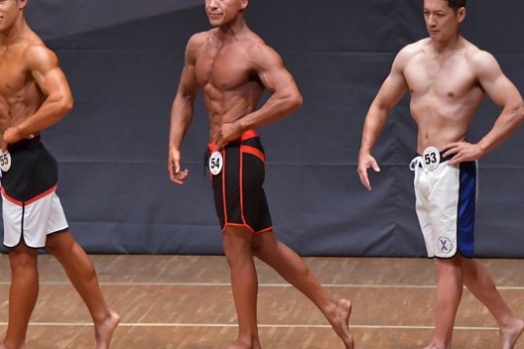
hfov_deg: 5.5
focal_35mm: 374
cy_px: 147
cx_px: 360
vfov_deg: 3.7
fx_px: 5443
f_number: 5.6
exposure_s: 1/400
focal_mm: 170
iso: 6400
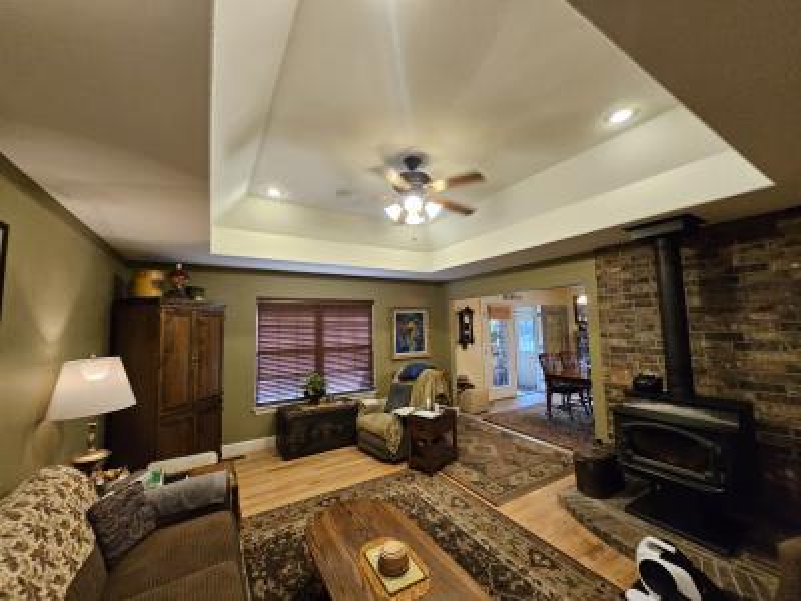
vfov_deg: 89.9
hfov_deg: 106.2
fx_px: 301
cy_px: 300
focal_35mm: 13
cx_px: 400
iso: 320
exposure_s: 1/60
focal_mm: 1.74
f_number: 2.2
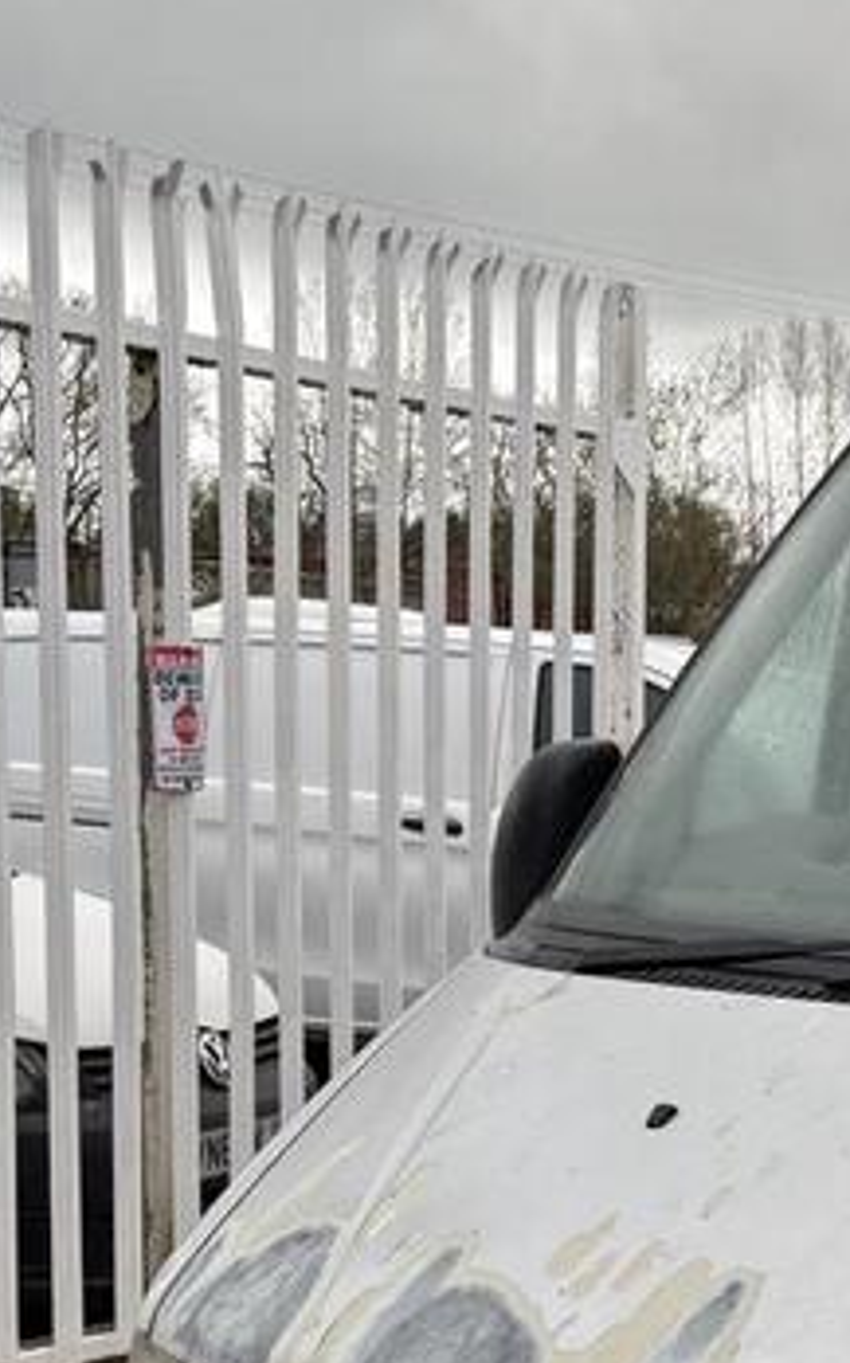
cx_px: 1367
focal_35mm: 71
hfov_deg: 16.3
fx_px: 2636
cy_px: 1010
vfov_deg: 28.6
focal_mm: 5.96
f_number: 1.6
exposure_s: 1/206
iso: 40
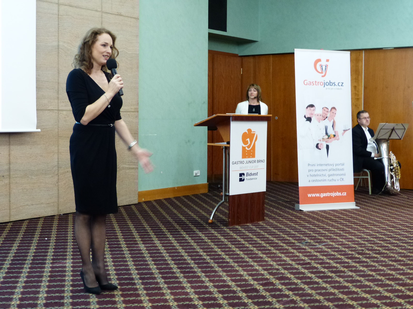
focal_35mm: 59
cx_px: 206
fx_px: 704
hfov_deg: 32.7
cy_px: 154
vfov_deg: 24.8
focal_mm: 10.5
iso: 400
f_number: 4
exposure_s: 1/6
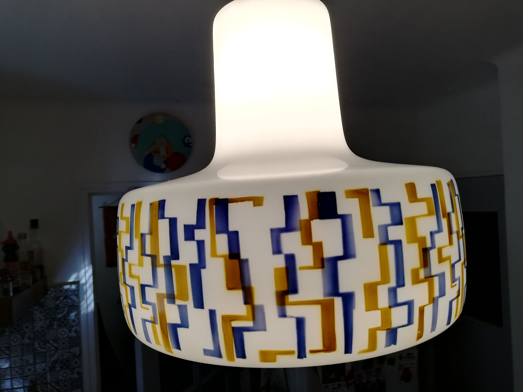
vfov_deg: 53.1
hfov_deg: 67.3
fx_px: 393
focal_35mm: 26
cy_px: 196
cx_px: 262
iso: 64
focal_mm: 3.81
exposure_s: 1/100
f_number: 2.2
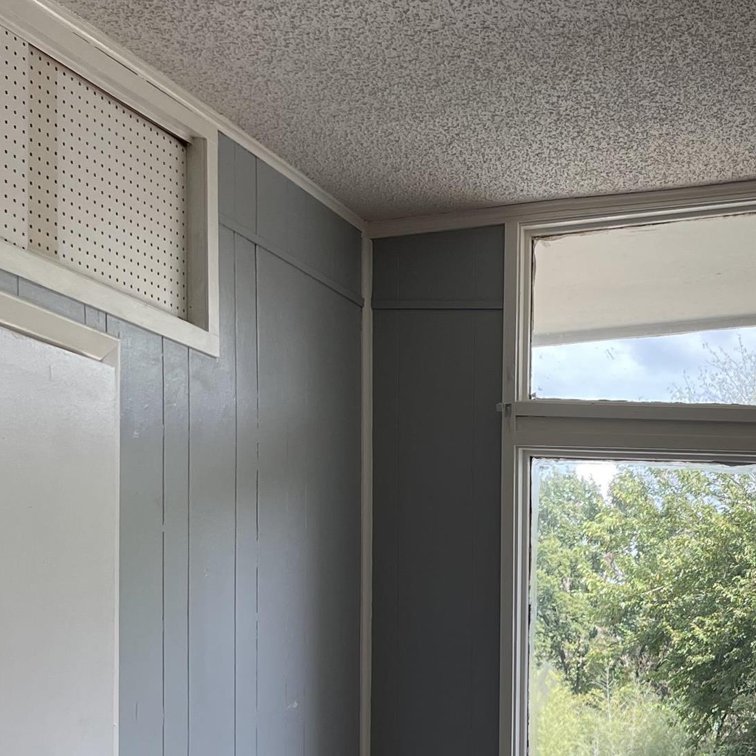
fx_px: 1606
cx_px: 879
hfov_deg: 24.3
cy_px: 768
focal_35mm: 65
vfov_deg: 25.1
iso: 32
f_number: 1.6
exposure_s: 1/395
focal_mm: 5.1
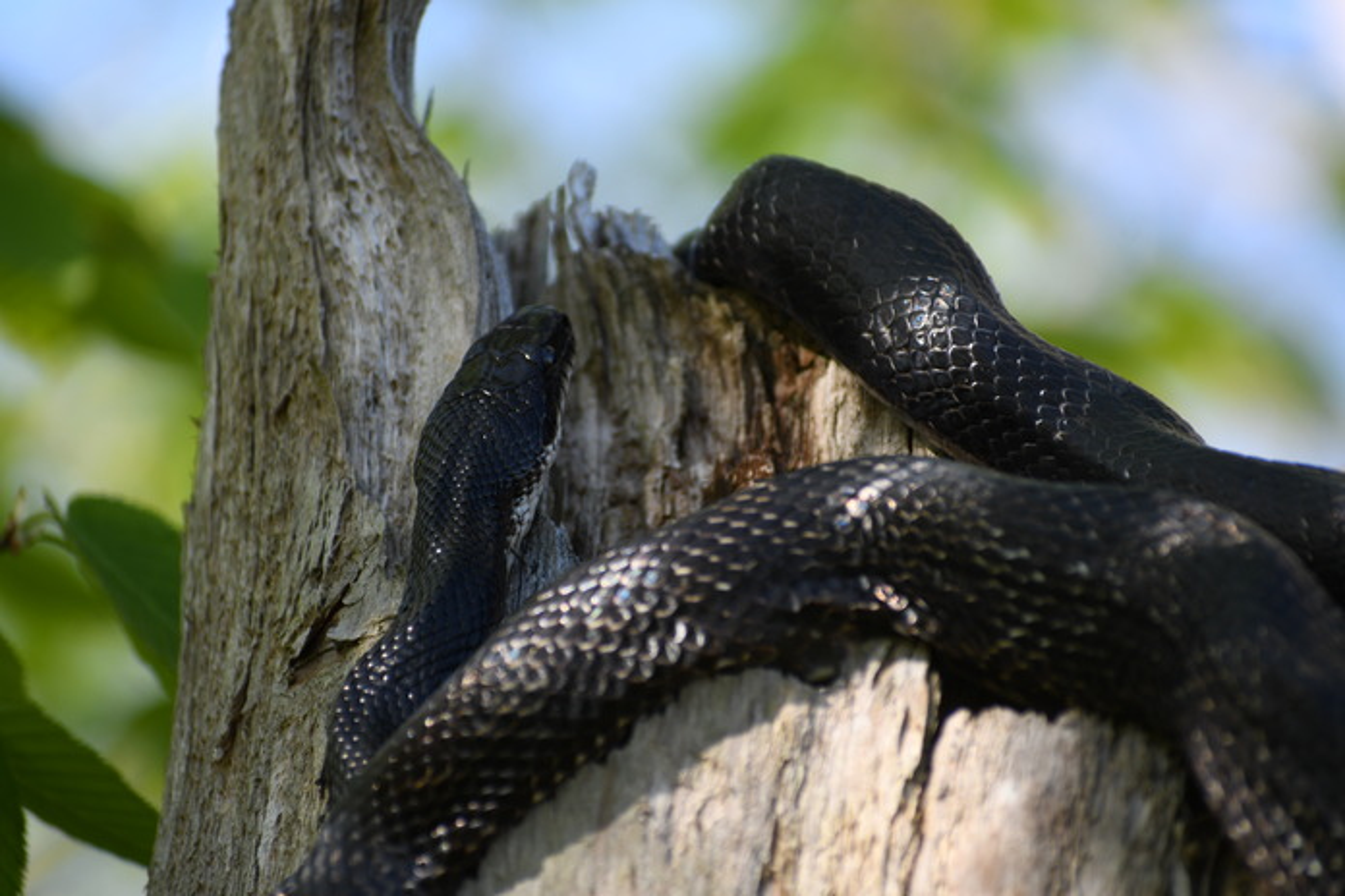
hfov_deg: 4.6
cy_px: 448
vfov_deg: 3.1
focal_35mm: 450
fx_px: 16811
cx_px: 672
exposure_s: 1/100
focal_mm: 300
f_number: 6.3
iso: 100
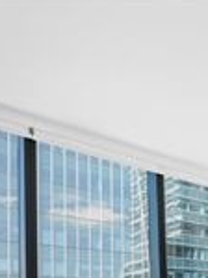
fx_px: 362
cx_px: 275
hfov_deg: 26.8
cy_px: 301
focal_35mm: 45
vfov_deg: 36.2
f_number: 8
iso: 125
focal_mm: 14
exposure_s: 1/6
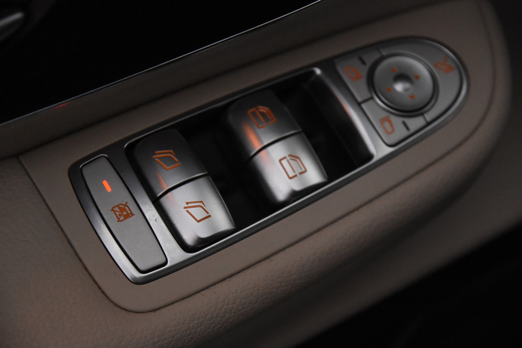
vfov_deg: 13.0
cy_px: 174
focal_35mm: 105
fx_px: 1523
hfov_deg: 19.5
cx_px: 261
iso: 5600
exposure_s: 1/125
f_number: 4
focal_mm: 70
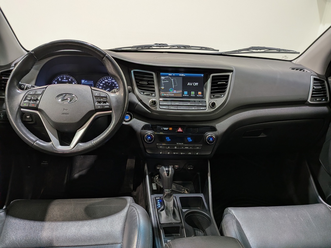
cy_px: 124
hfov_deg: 71.6
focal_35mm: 24
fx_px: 229
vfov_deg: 56.8
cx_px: 166
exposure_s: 1/25
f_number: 1.7
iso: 42
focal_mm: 4.53
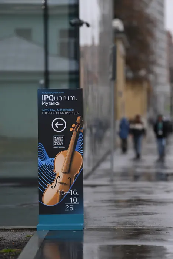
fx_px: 973
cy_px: 130
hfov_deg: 10.2
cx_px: 86
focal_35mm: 135
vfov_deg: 15.2
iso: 40
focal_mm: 135
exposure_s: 1/200
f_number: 1.8
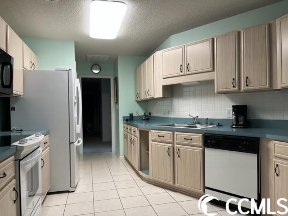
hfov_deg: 67.3
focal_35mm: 26
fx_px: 216
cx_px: 144
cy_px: 108
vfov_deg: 53.1
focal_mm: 5.1
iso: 100
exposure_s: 1/120
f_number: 1.6
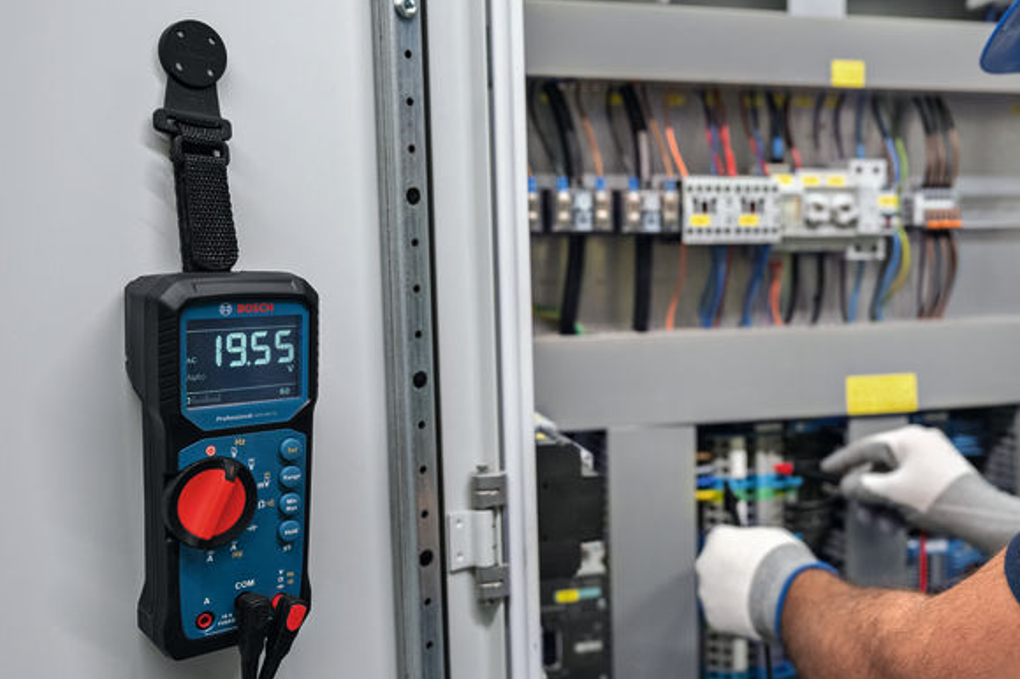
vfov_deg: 32.8
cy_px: 363
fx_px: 1152
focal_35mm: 41
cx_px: 668
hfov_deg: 47.1
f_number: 4
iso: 2000
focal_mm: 29.5
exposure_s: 1/125
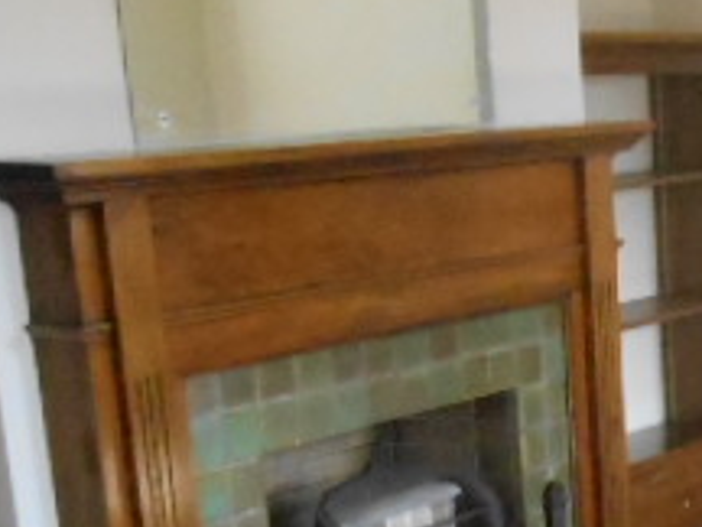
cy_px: 586
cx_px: 916
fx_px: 1866
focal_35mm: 92
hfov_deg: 19.6
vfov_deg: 15.6
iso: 1400
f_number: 11.4
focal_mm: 5.5
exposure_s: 1/30
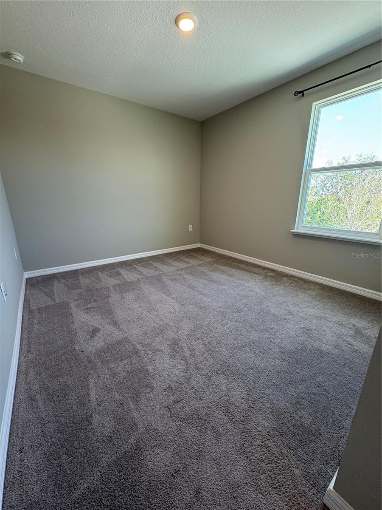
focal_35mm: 14
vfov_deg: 102.1
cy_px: 255
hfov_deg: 85.7
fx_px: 206
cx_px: 191
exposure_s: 1/60
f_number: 2.2
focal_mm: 2.22
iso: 125
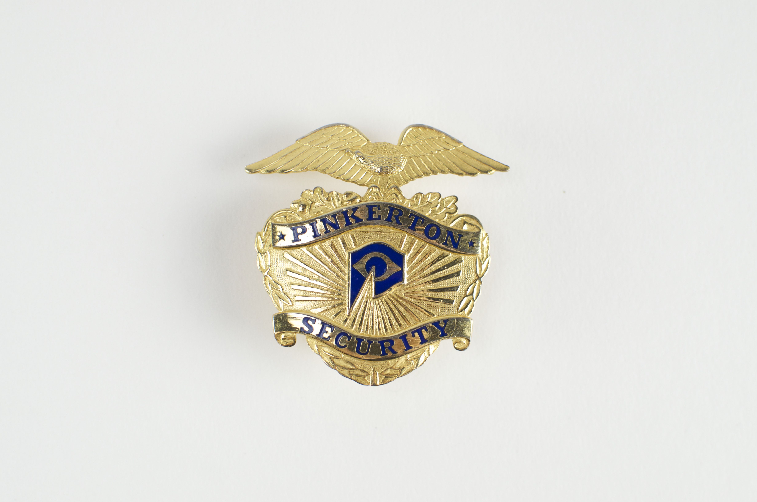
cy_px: 251
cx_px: 378
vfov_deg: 25.6
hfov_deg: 37.9
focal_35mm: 52
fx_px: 1102
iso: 800
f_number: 4
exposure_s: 1/125
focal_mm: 35
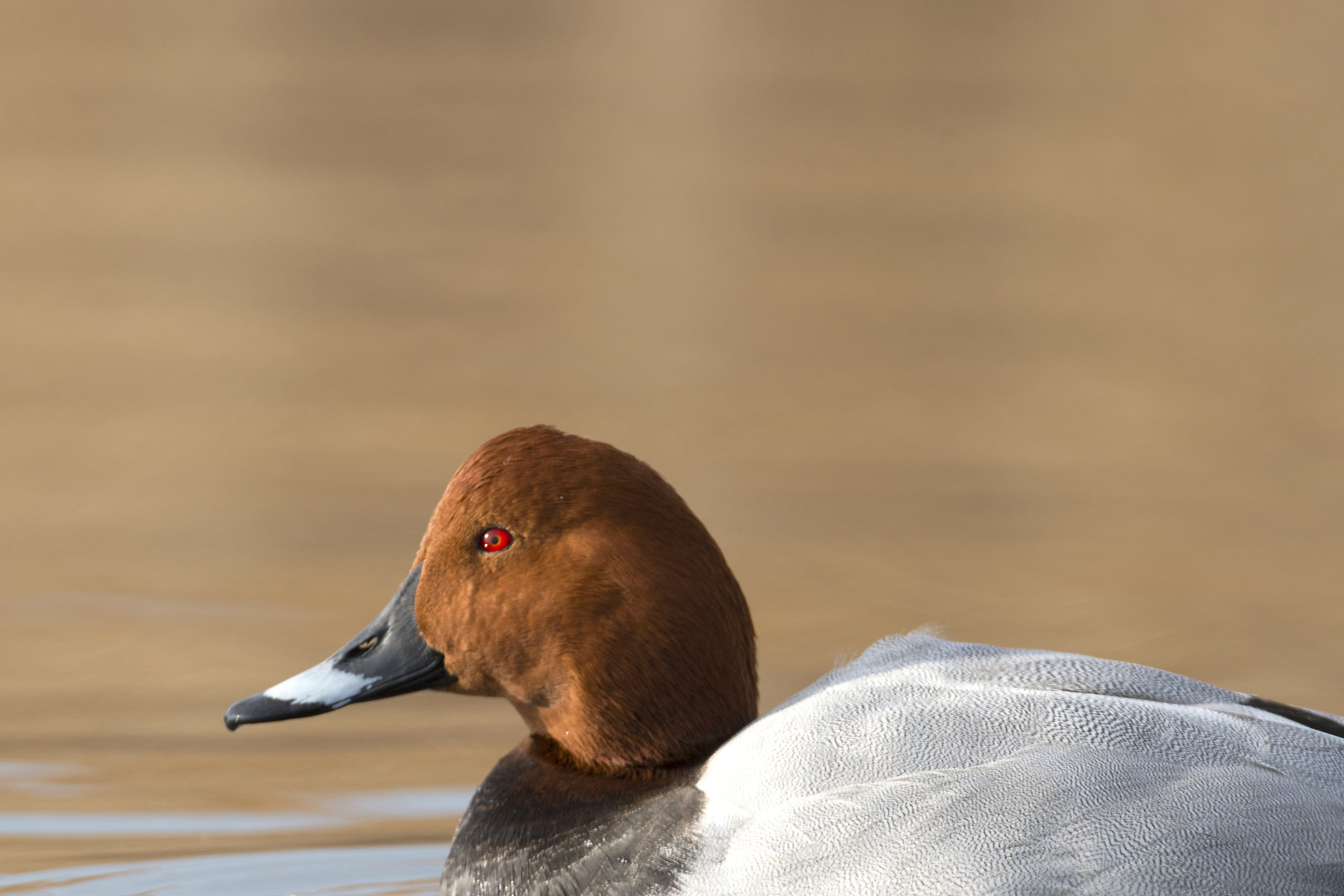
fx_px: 30393
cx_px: 670
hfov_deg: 2.5
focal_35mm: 814
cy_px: 611
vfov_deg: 1.7
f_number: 10
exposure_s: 1/500
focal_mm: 550
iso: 400
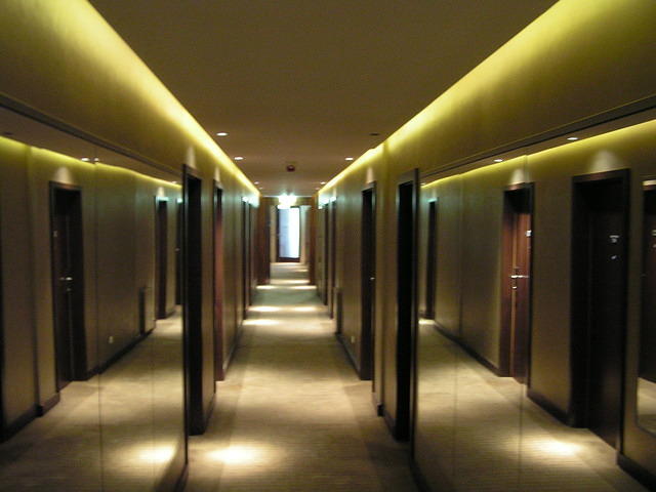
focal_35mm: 38
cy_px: 246
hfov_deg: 49.0
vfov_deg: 37.7
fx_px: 720
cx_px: 328
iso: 200
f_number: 2.8
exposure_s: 1/2
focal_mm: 6.3
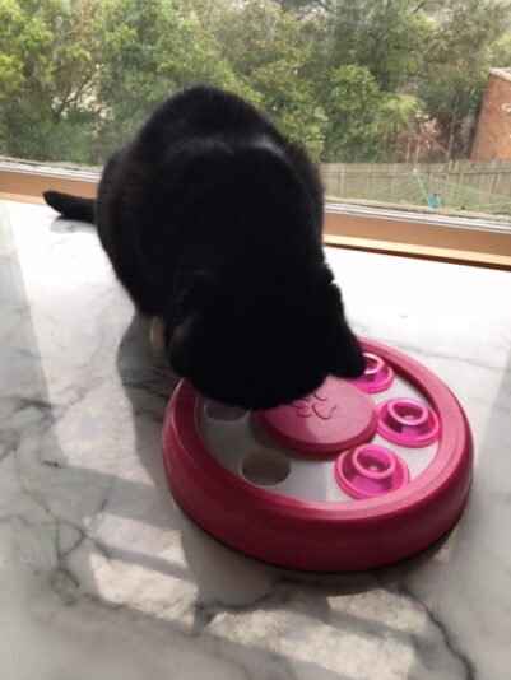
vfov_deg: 61.6
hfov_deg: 48.3
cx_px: 256
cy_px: 340
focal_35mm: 29
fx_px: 570
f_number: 2.2
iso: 32
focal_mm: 4.15
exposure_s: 1/50
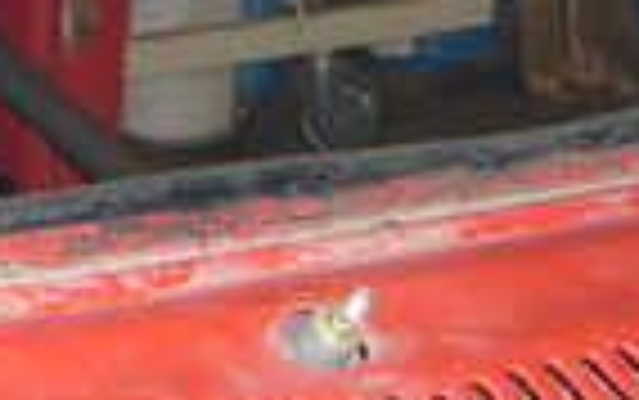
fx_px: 2911
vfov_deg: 7.7
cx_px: -315
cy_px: -216
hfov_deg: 12.0
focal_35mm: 167
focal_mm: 5.8
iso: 100
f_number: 2.8
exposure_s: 1/45
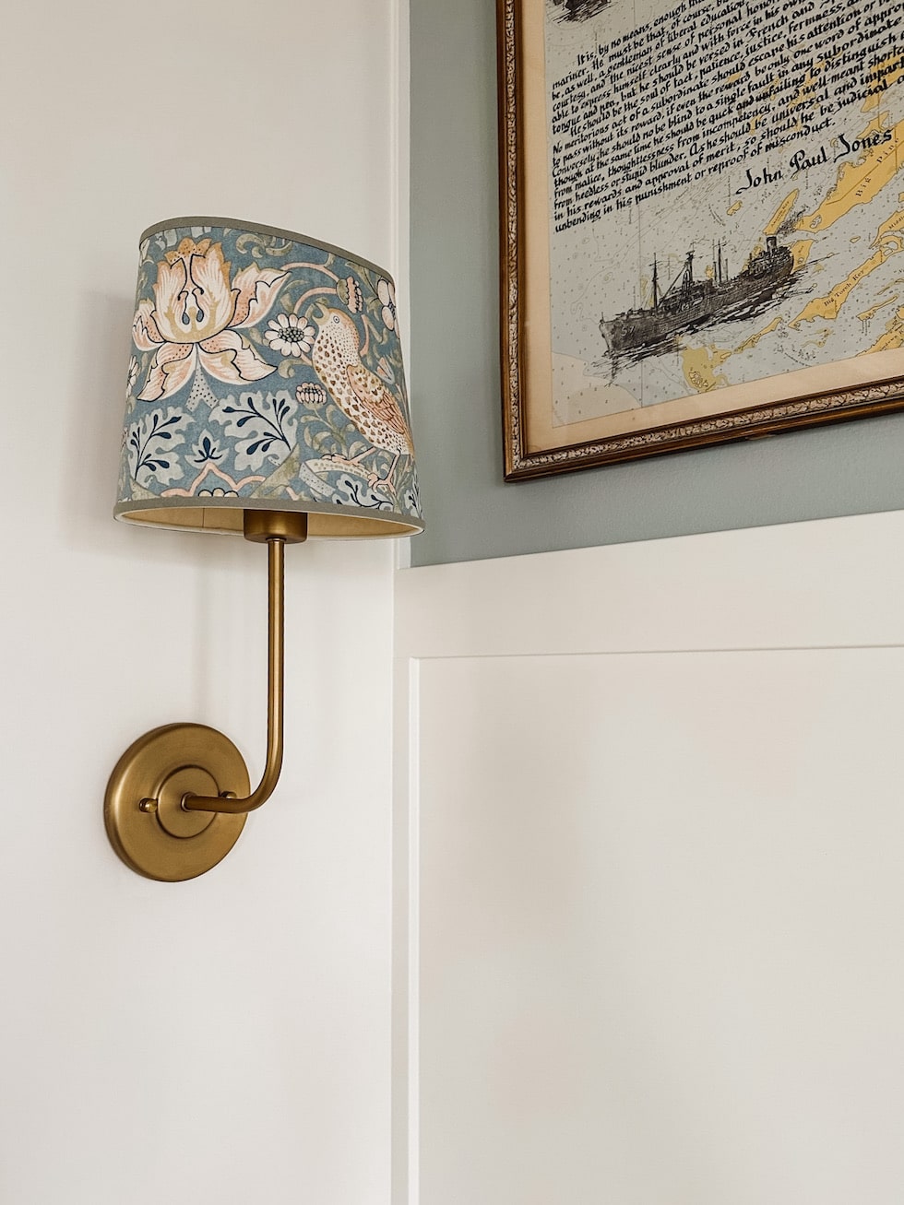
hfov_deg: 56.8
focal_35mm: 24
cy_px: 602
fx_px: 836
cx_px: 452
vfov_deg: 71.6
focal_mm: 6.86
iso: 250
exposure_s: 1/60
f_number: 1.8
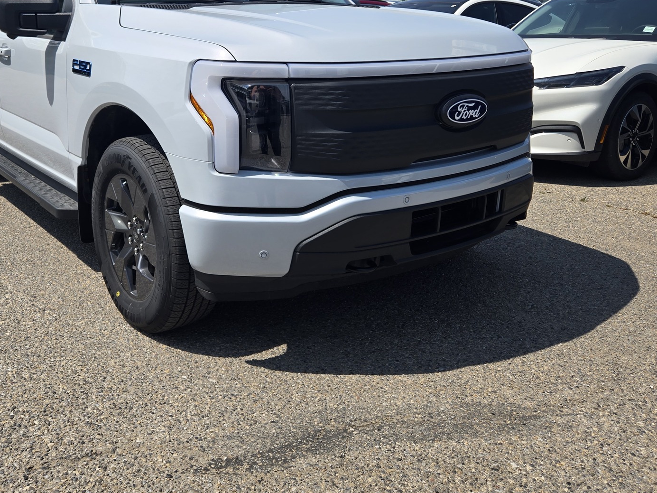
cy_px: 154
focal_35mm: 34
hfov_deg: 53.5
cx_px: 255
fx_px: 645
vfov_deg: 41.1
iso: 25
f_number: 1.8
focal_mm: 5.4
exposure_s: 1/2371
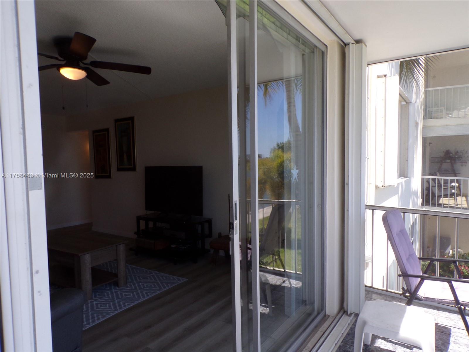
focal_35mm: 24
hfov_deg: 71.6
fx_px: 325
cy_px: 176
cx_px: 234
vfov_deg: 56.8
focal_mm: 4.3
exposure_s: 1/90
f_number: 5.8
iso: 80
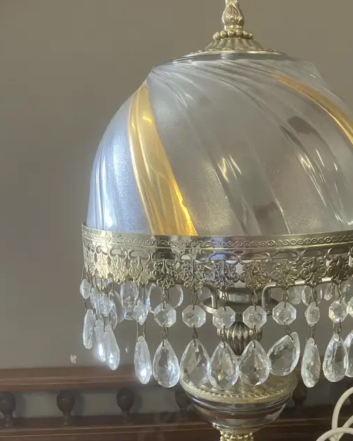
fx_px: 574
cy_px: 306
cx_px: 250
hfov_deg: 33.7
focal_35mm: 44
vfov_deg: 41.3
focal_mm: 3.99
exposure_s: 1/50
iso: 160
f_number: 1.8
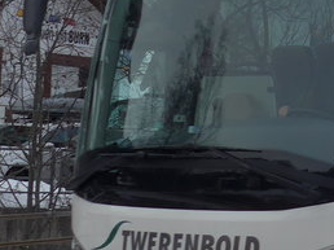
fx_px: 1301
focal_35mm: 135
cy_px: -45
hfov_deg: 14.0
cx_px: 453
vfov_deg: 10.8
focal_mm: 6
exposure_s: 1/250
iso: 80
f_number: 2.8
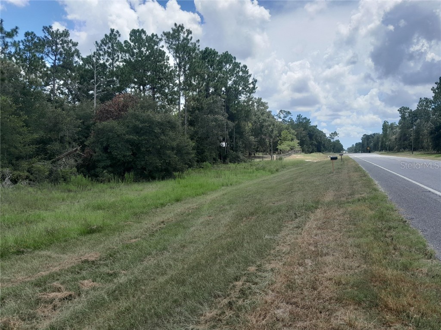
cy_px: 165
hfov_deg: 65.3
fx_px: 344
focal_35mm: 27
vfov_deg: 51.4
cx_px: 220
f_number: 1.8
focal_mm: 4
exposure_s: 1/404
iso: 40
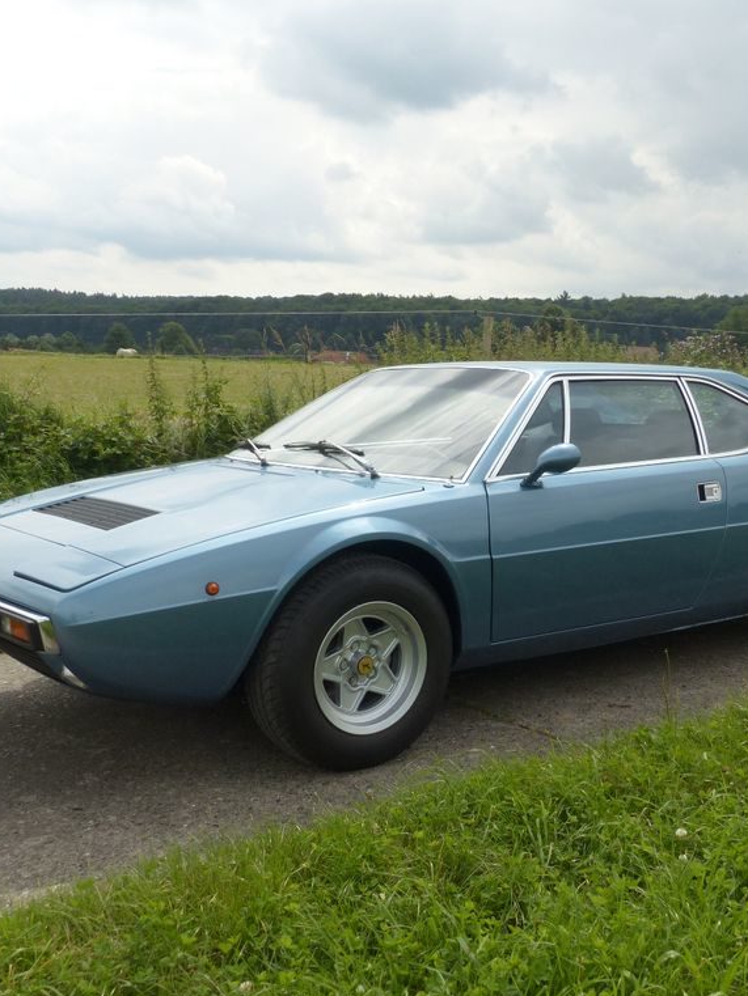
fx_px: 1123
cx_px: 470
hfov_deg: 36.6
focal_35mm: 39
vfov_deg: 47.9
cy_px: 499
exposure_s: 1/1000
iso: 100
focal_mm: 5.2
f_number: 4
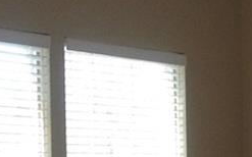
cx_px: 250
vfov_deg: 8.9
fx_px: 995
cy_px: 173
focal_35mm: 145
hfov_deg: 14.2
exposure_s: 1/100
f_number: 2.4
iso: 50
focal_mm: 3.3
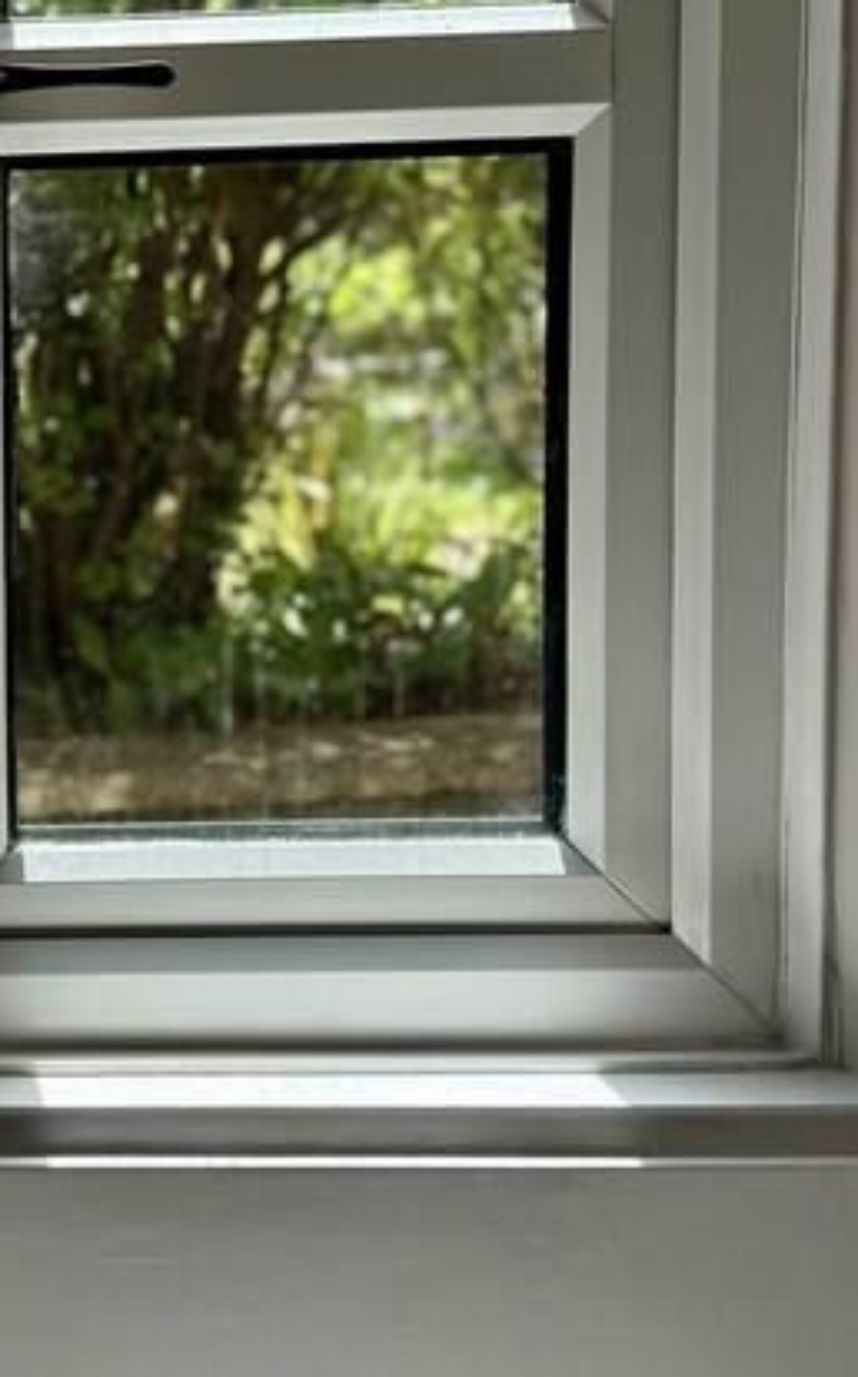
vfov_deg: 32.5
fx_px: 2362
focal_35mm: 63
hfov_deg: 19.5
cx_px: -140
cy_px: 609
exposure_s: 1/1727
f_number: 1.78
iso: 100
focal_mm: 6.76
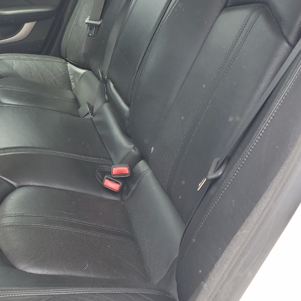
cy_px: 109
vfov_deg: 37.3
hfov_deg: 37.0
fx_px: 443
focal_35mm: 45
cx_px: 92
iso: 50
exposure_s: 1/625
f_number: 1.5
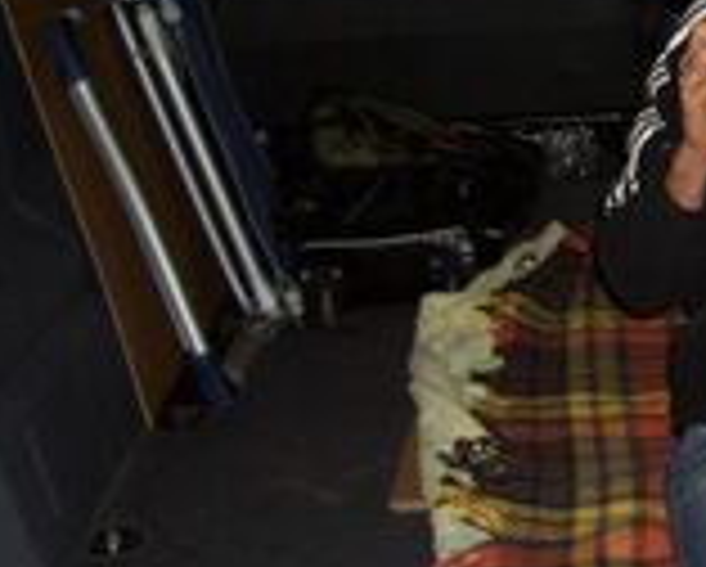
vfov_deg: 17.7
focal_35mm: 87
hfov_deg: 20.3
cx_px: 881
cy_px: 248
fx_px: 1820
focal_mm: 5.8
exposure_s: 1/60
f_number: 2.6
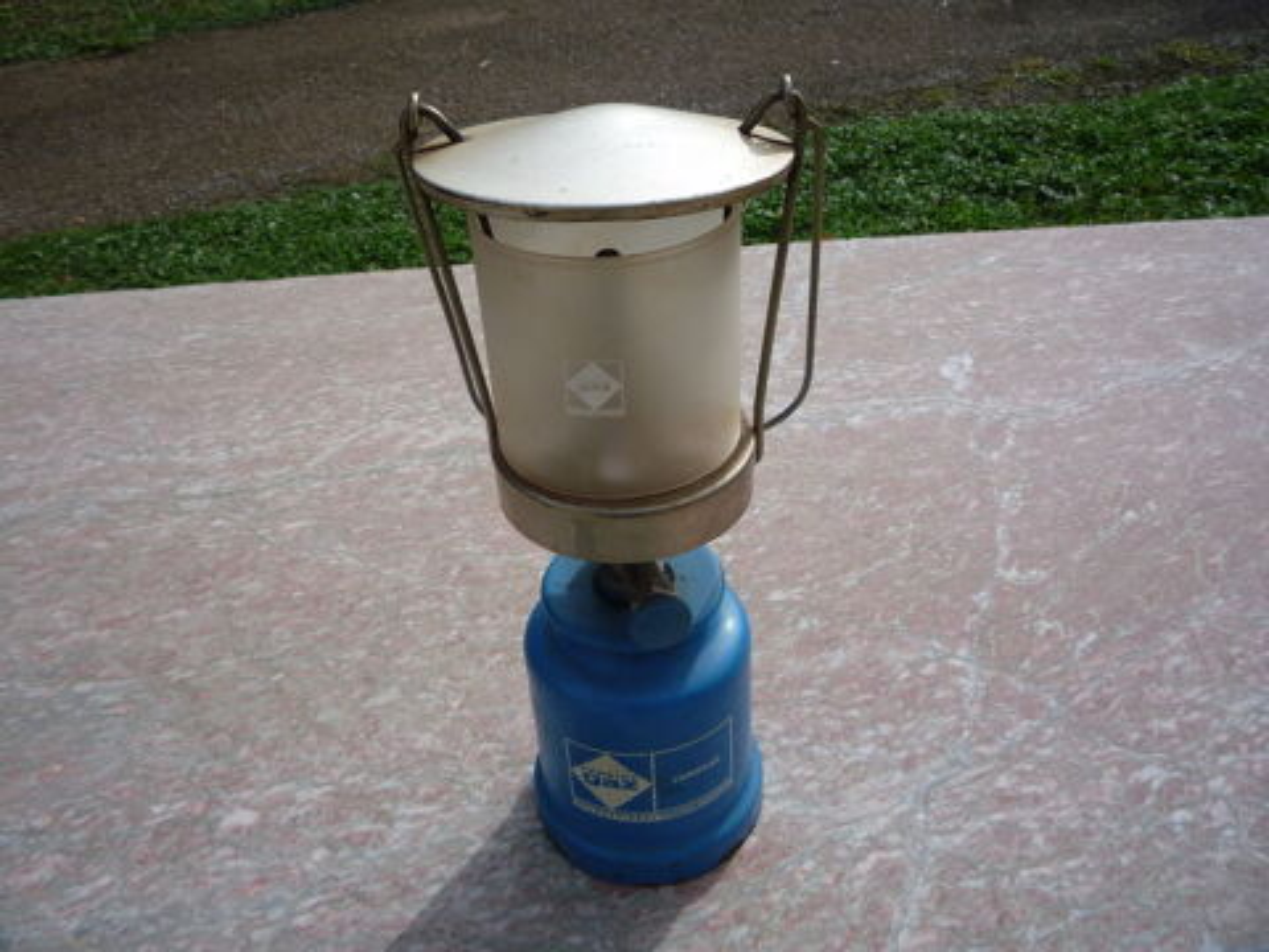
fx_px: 1100
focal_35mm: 30
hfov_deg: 60.0
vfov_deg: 46.8
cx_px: 634
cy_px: 476
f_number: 5.6
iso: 100
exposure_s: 1/400
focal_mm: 5.2
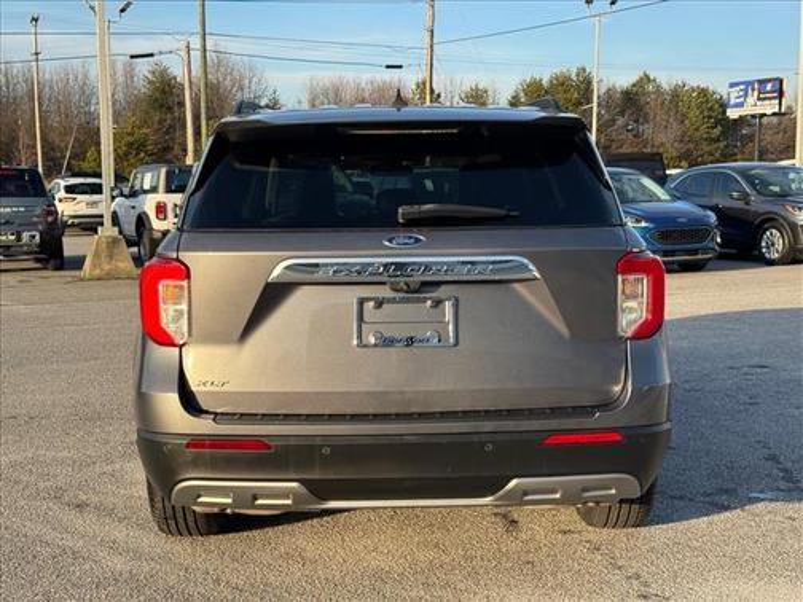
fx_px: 1113
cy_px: 301
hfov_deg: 39.7
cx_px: 402
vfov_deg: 30.3
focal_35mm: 48
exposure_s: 1/1597
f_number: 1.78
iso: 64
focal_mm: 6.76
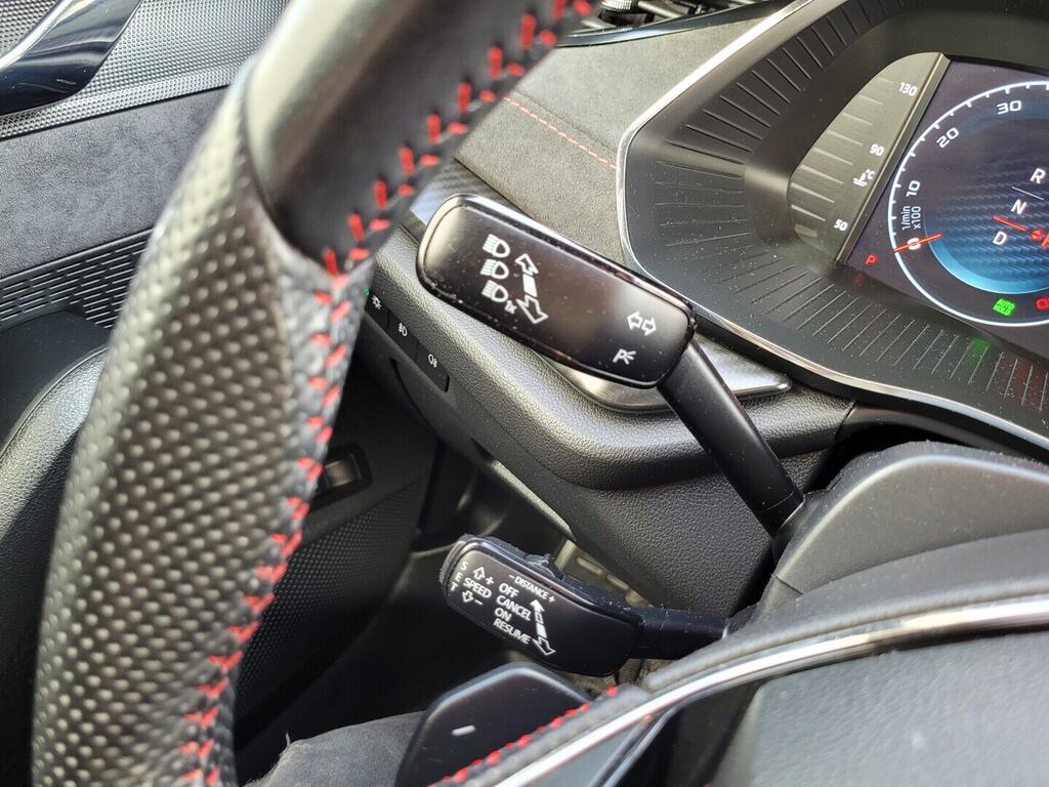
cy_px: 394
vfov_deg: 53.1
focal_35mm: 26
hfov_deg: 67.3
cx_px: 524
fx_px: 788
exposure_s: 1/40
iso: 250
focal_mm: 5.4
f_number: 1.8
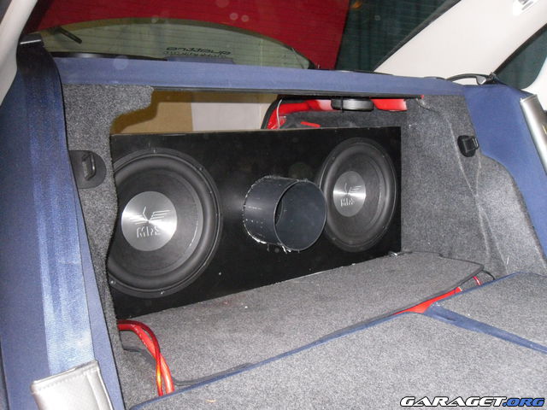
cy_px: 205
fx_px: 553
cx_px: 274
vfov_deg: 40.7
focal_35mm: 35
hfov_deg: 52.6
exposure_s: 1/45
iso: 400
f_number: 3.5
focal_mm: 6.3
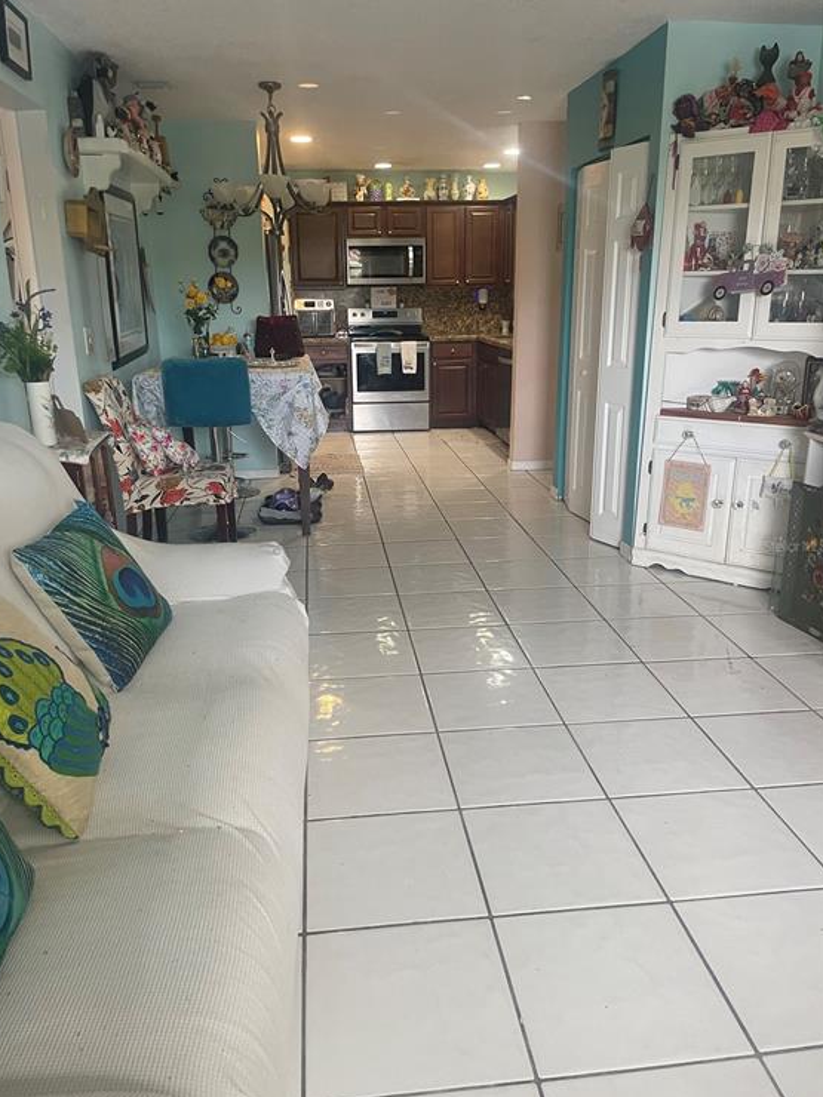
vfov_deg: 65.3
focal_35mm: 27
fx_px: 856
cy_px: 546
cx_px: 403
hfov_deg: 51.4
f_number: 1.6
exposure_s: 1/60
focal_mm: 4.2
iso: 100
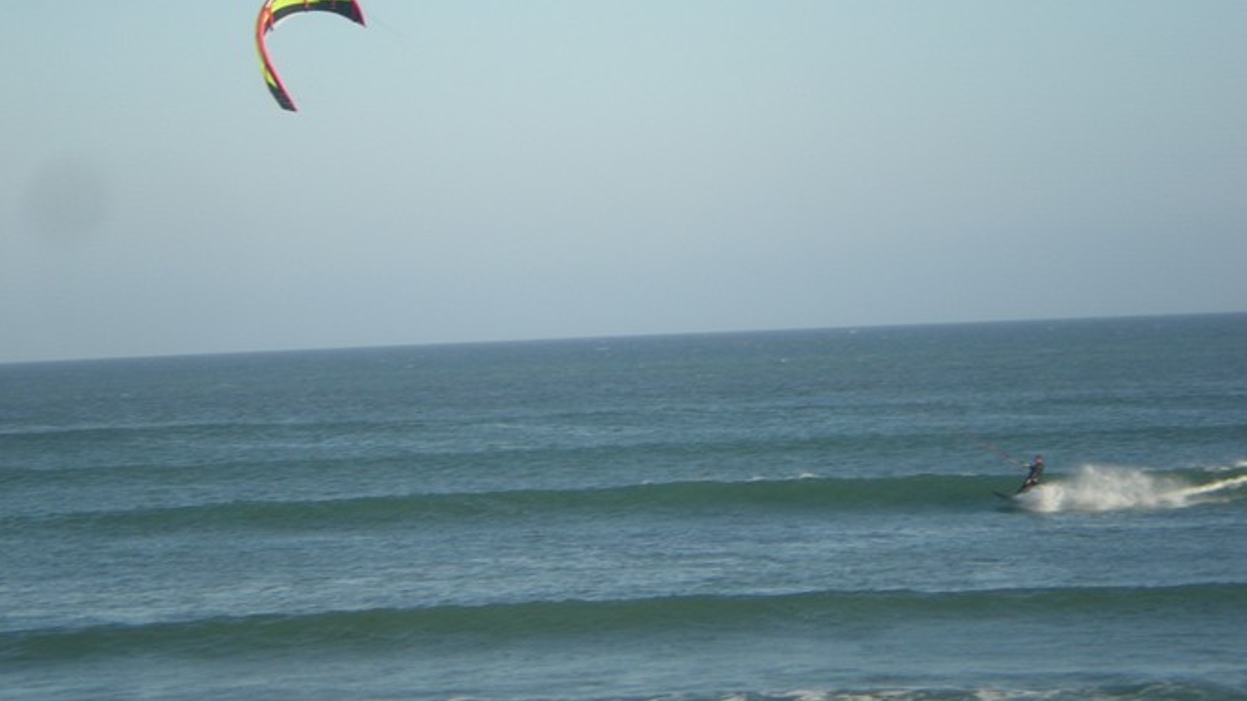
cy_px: 288
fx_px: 4794
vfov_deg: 8.4
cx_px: 581
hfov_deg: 14.8
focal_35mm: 145
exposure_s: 1/157
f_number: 5.9
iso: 50
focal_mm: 18.9
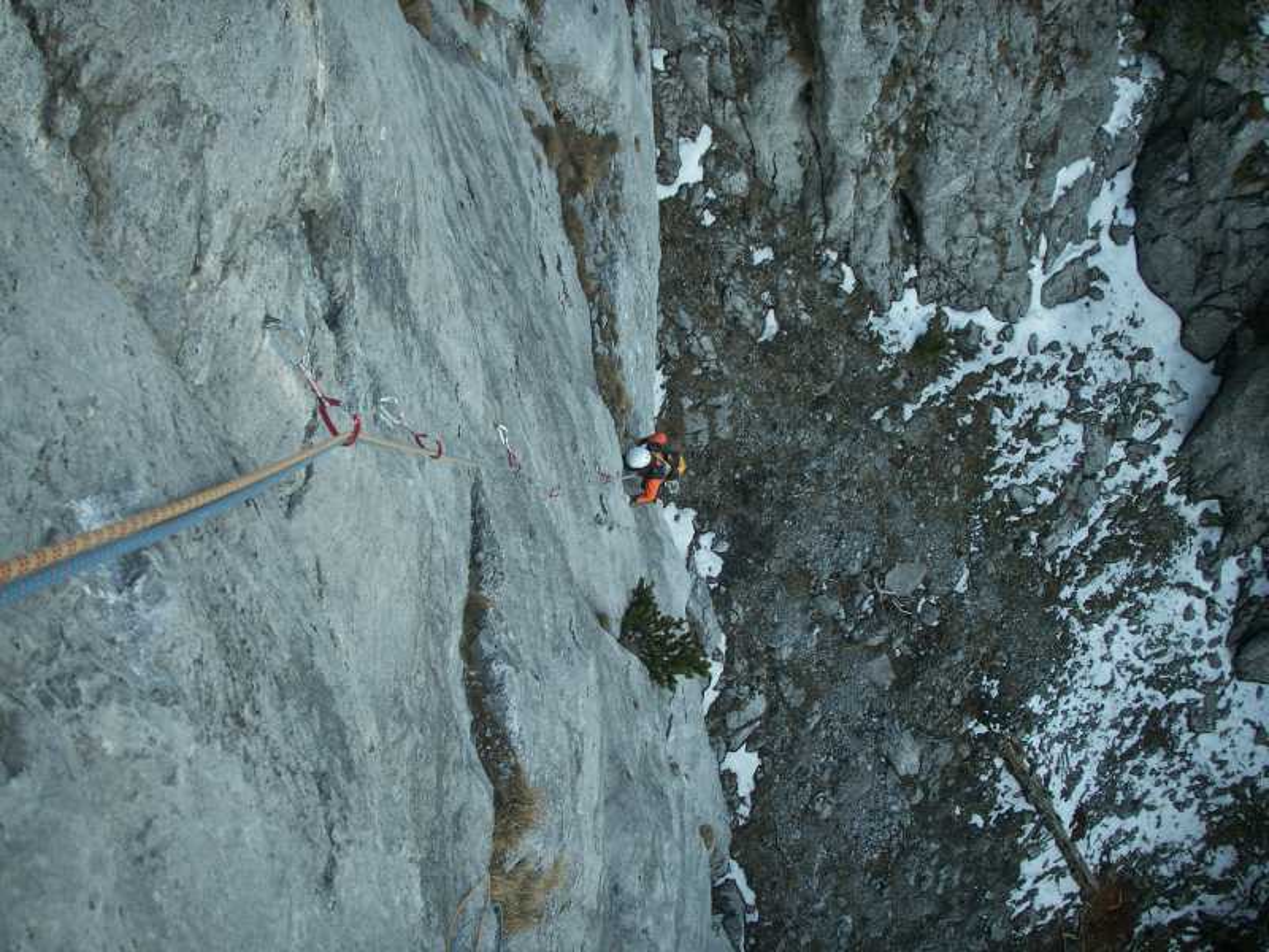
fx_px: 1356
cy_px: 476
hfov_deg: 50.1
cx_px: 634
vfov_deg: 38.7
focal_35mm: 37
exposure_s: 1/50
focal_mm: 7.7
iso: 50
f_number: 3.5
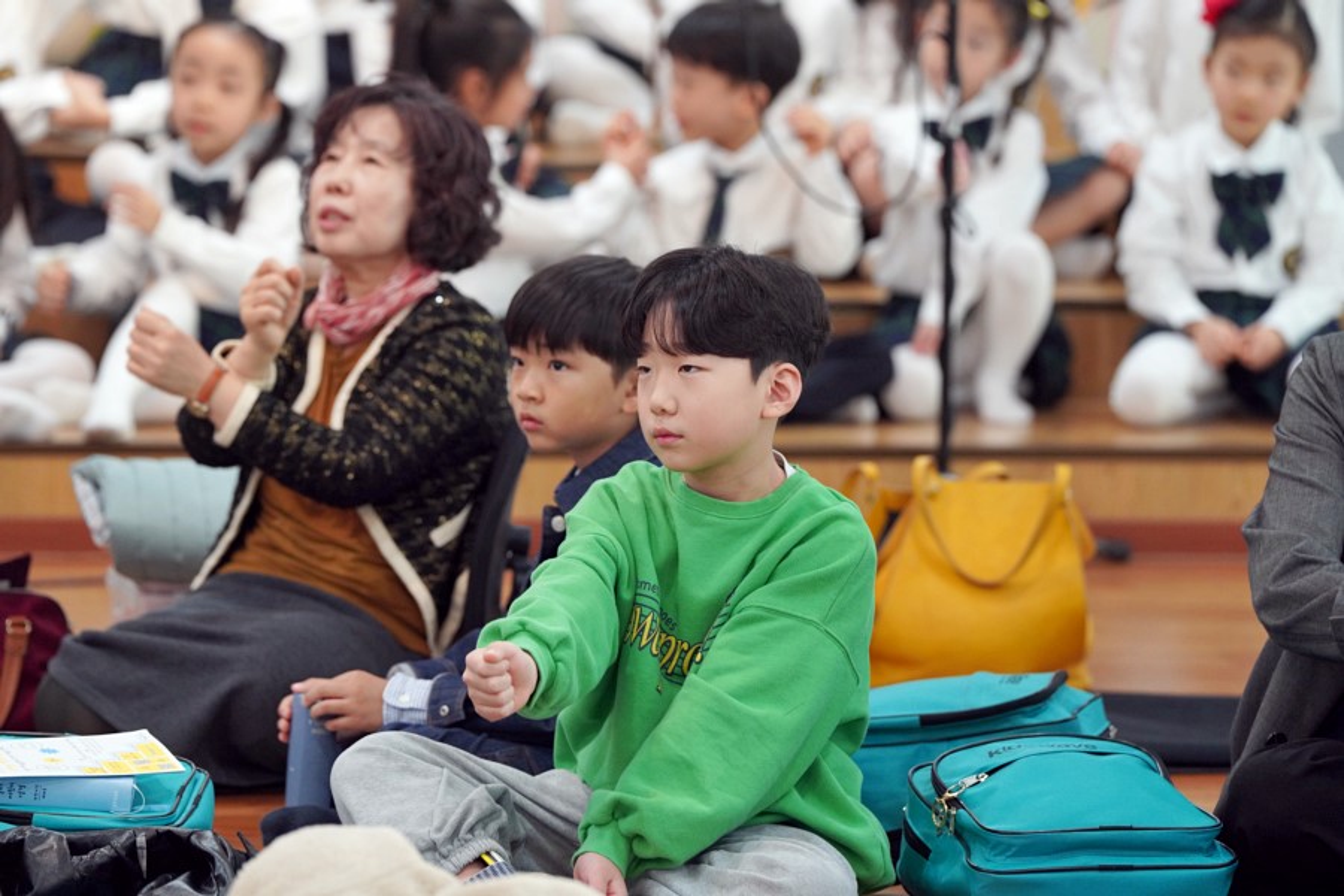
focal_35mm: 197
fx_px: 7354
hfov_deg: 10.4
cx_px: 672
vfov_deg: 7.0
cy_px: 448
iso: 2500
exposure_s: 1/200
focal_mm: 197
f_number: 4
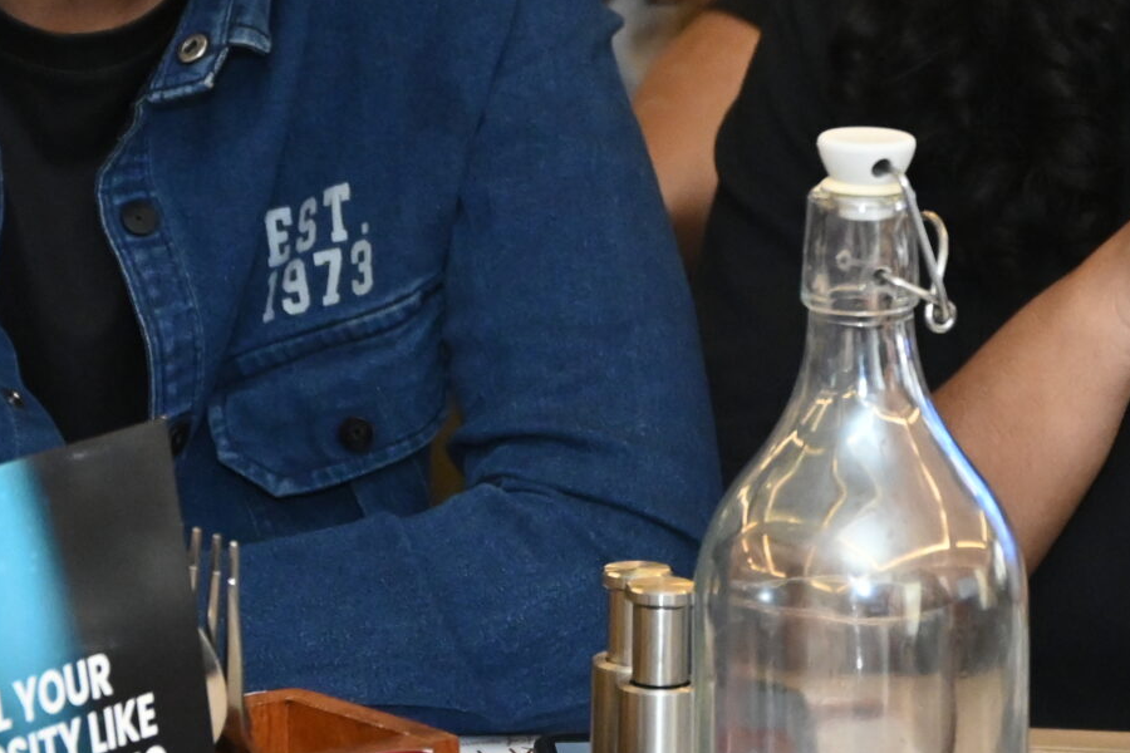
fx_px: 8035
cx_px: 677
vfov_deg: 5.4
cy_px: 61
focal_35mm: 256
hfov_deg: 8.0
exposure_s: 1/60
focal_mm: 60
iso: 3200
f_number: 5.6
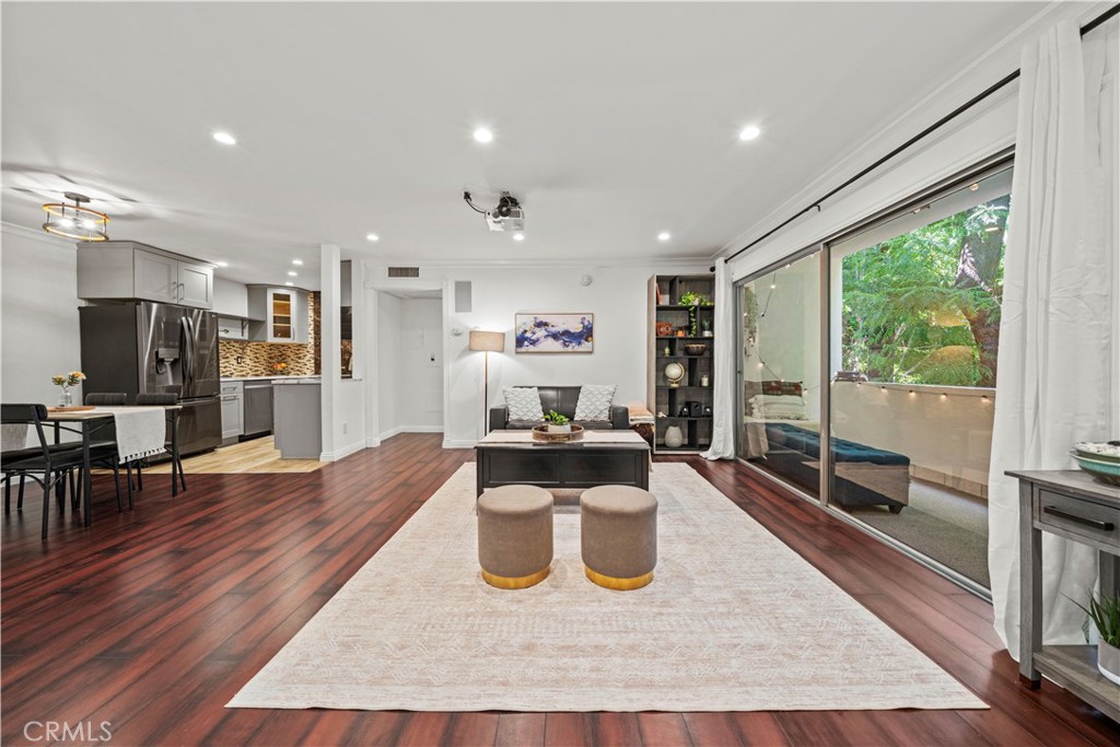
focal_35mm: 20
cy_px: 374
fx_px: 622
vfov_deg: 61.9
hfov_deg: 84.0
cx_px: 560
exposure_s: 1/1.67
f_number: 8
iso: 320
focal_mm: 20
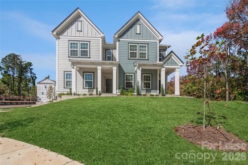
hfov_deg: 95.1
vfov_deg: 71.9
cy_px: 82
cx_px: 124
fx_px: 114
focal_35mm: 16
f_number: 8
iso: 200
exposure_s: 1/640
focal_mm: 11
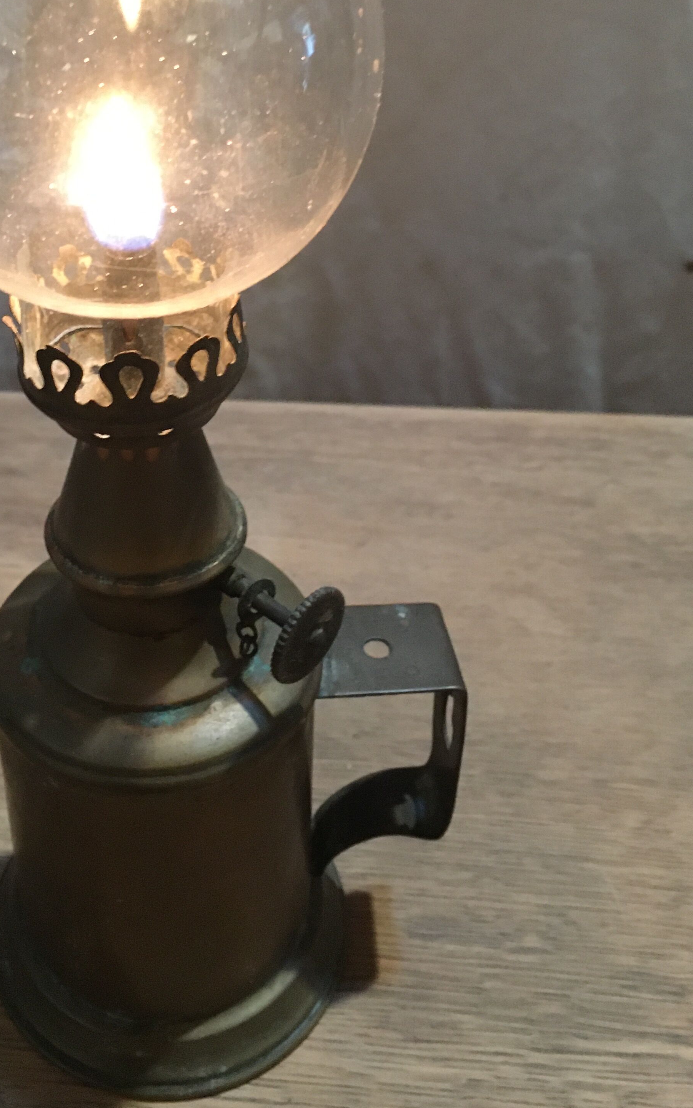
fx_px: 1299
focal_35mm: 43
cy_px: 366
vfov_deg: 45.5
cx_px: 198
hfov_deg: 29.5
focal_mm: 4.15
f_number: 2.2
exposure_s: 1/17
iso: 500
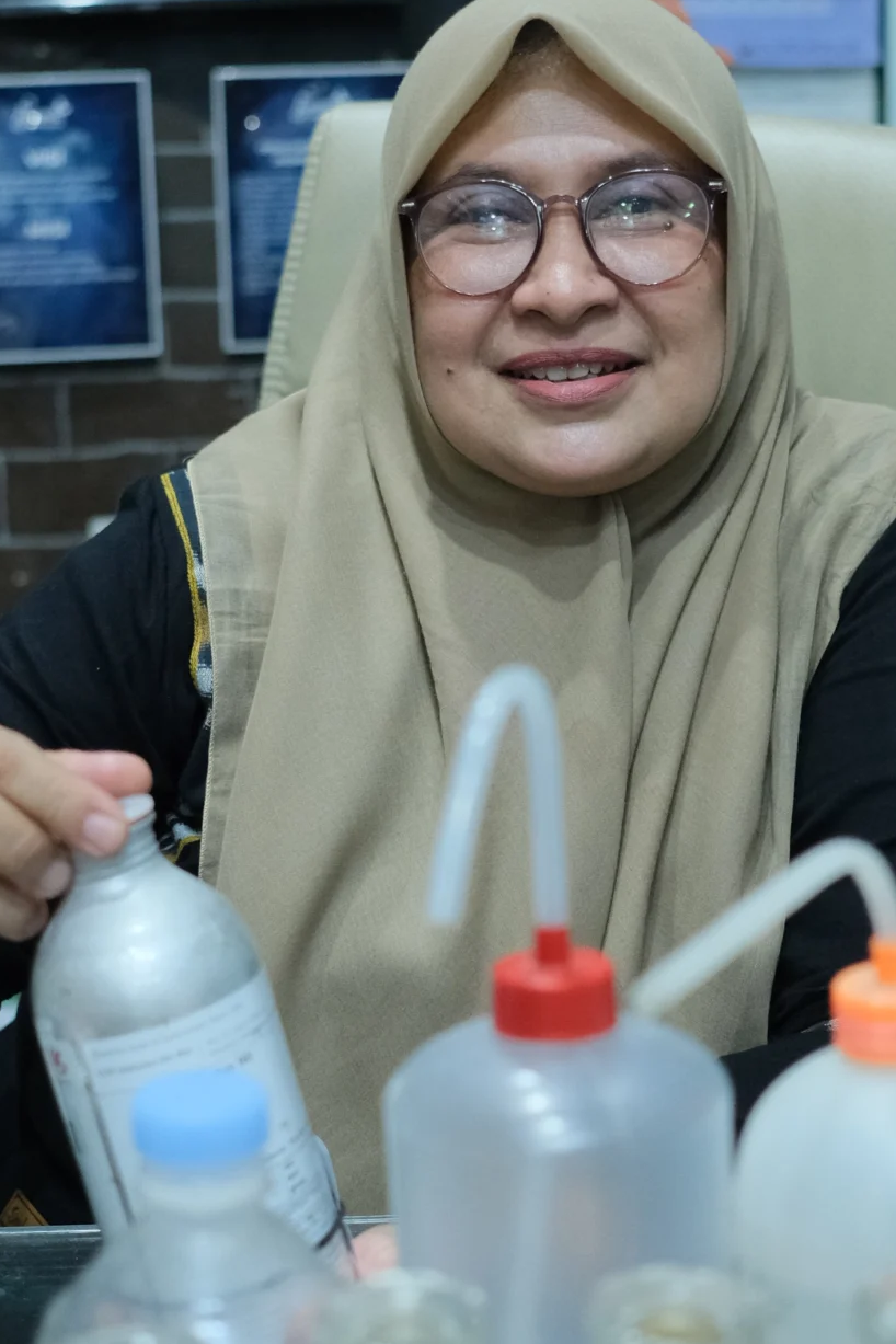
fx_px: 2725
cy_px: 568
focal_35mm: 73
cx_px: 400
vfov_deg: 27.7
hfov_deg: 18.7
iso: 2500
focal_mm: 23
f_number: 2.2
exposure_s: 1/200
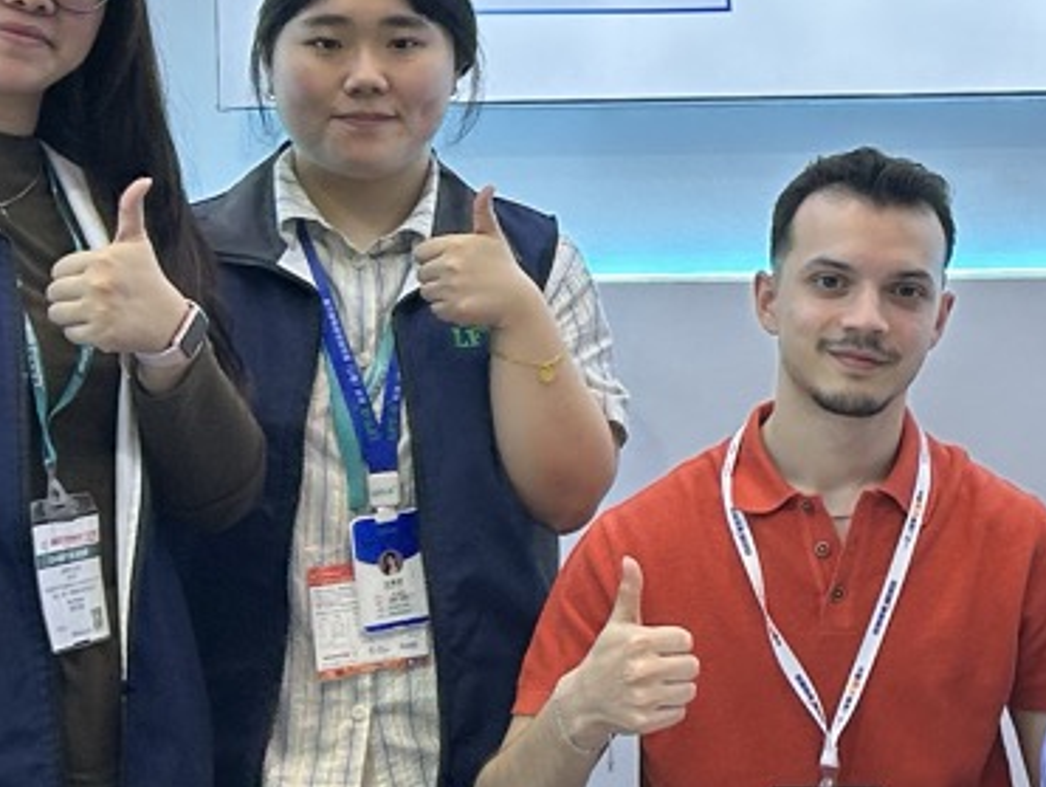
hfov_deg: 16.5
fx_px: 3388
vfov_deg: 13.1
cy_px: 93
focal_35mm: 112
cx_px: 1390
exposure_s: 1/466
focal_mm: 5.7
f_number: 1.5
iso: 50
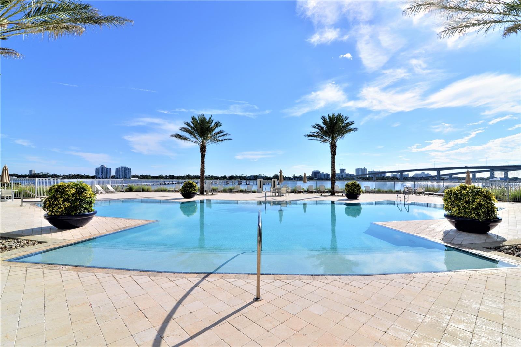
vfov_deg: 73.8
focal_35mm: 16
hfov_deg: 96.7
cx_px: 260
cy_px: 174
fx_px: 232
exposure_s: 1/400
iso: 100
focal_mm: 16
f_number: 8
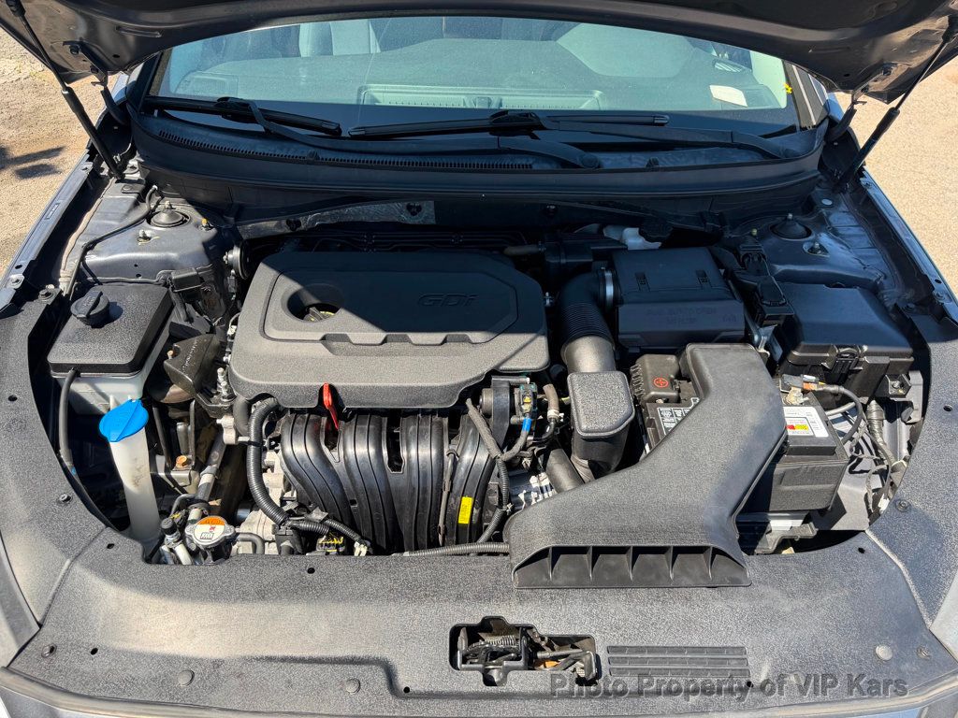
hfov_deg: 71.6
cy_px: 359
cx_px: 479
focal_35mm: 24
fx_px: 664
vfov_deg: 56.8
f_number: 1.78
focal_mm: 6.76
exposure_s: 1/1060
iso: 100
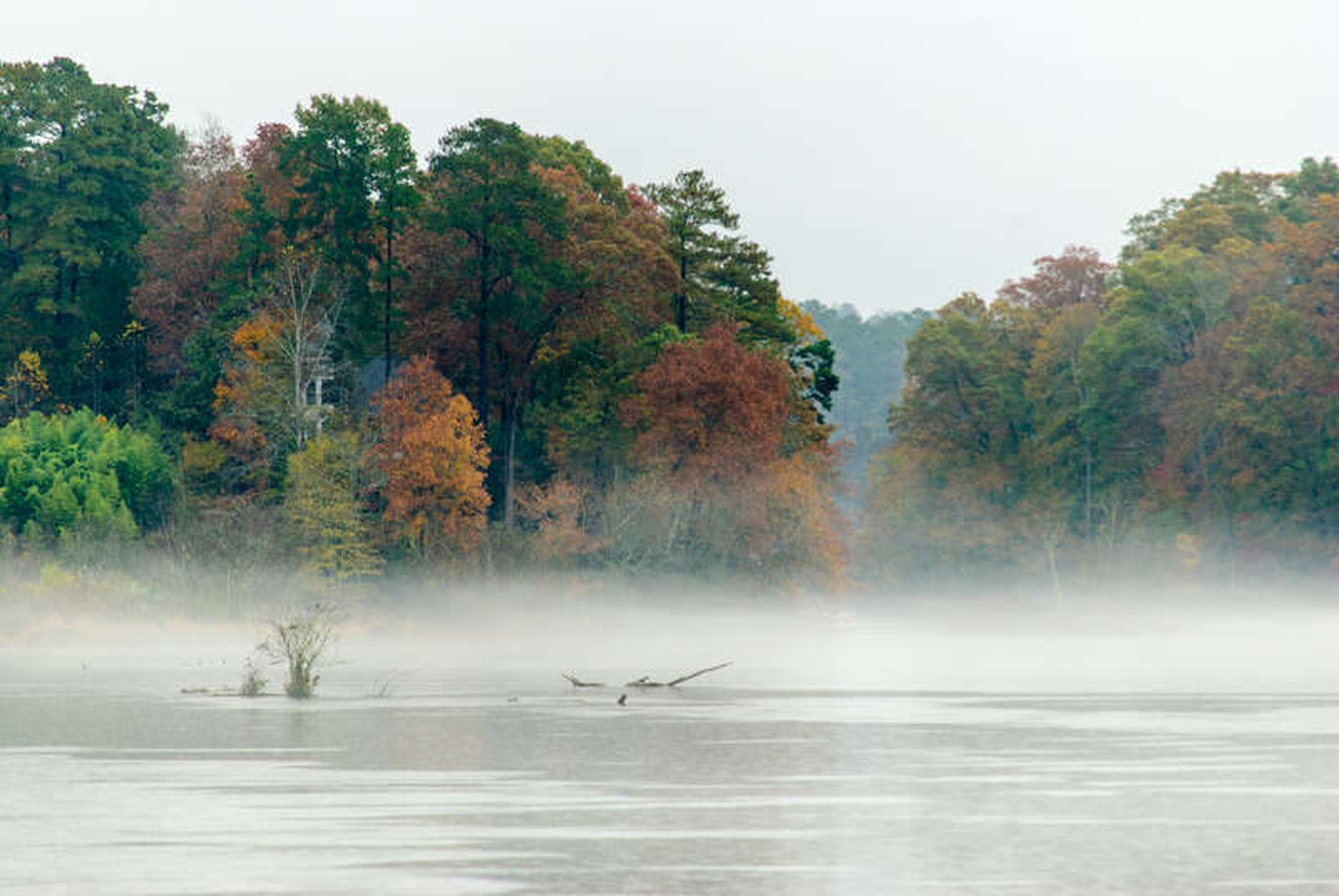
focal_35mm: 300
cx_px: 670
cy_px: 448
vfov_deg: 4.6
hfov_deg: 6.9
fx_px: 11175
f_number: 5.6
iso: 100
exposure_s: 1/30
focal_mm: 200
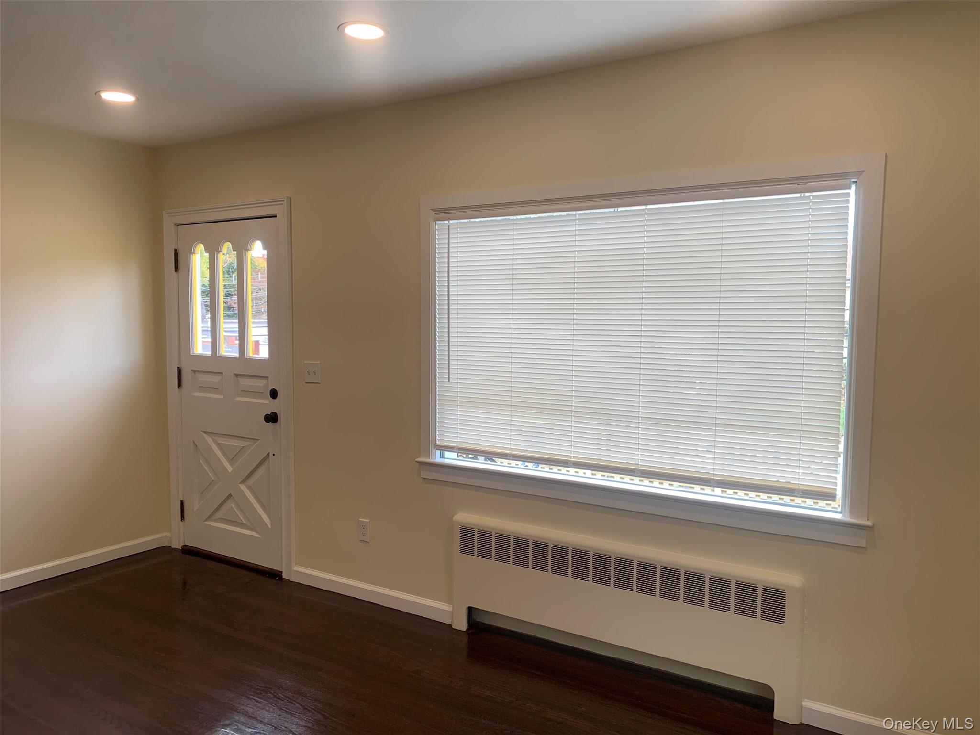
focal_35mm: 26
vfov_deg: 53.1
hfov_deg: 67.3
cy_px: 368
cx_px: 490
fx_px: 736
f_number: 1.8
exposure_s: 1/120
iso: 32
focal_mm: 4.25
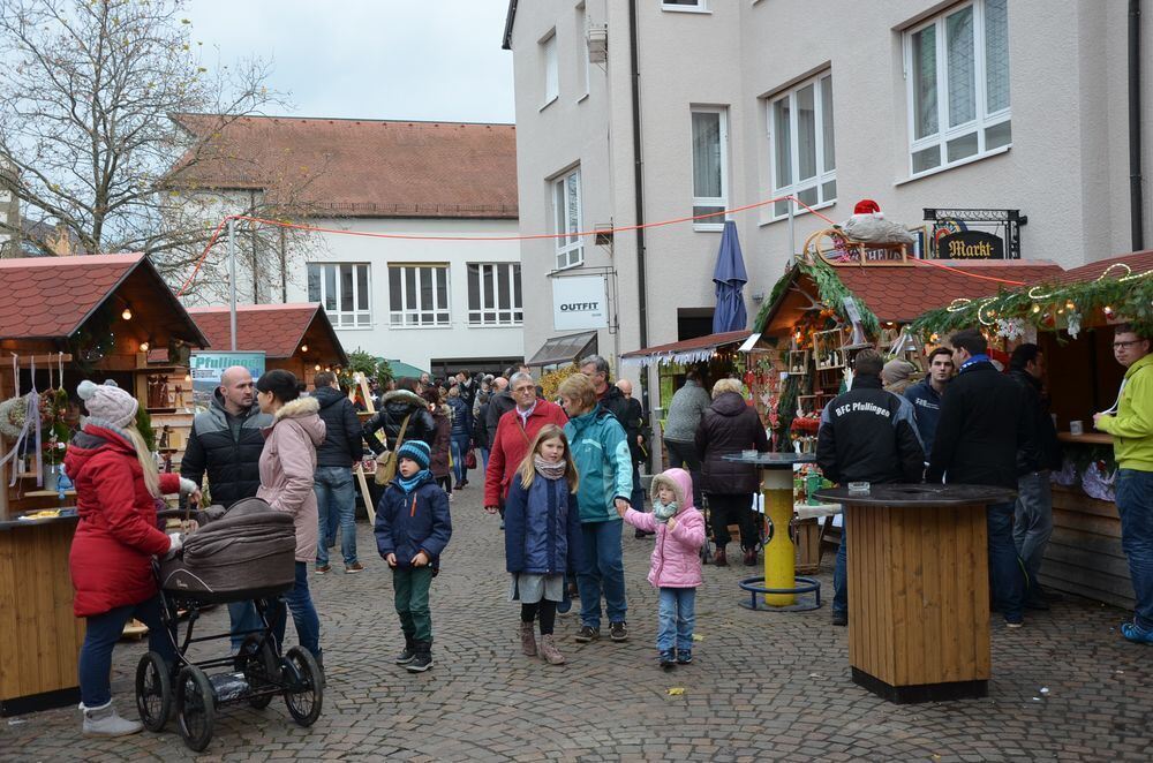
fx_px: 1246
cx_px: 576
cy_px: 382
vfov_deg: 34.1
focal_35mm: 39
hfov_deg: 49.6
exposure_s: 1/125
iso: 280
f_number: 5.6
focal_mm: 26
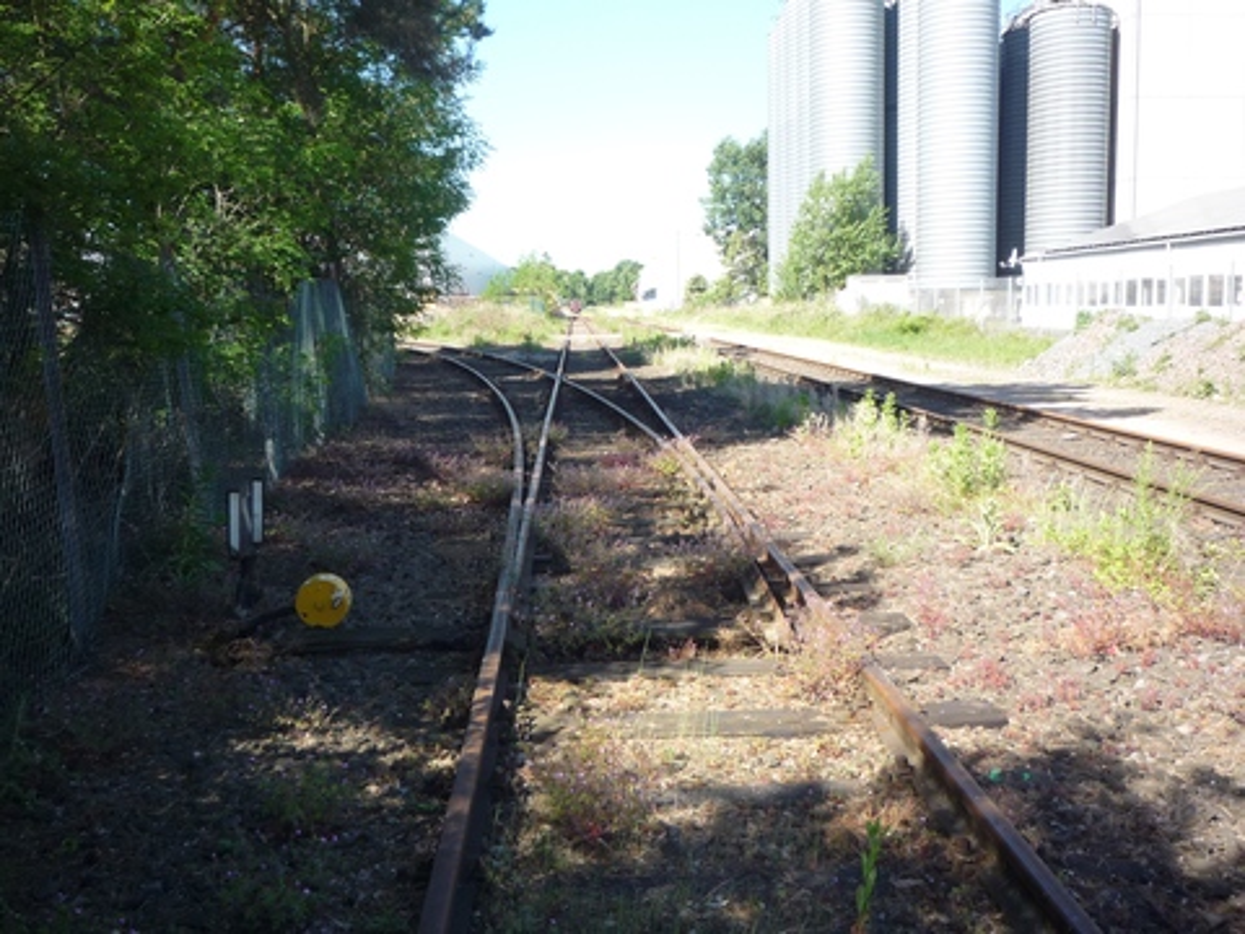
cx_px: 622
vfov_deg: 44.2
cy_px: 467
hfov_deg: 56.8
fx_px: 1151
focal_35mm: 32
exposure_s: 1/200
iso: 100
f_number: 4
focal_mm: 5.2
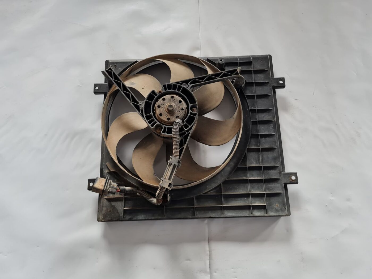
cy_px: 140
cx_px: 186
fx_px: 279
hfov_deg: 67.3
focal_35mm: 26
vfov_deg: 53.1
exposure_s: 1/100
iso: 250
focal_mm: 5.4
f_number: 1.8
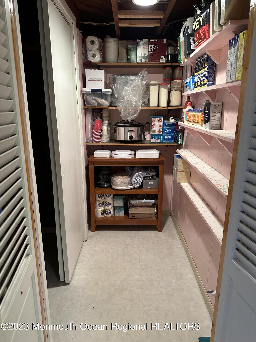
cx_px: 128
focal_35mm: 24
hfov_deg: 56.8
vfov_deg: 71.6
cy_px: 171
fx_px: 237
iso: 400
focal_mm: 6.86
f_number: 1.78
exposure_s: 1/60
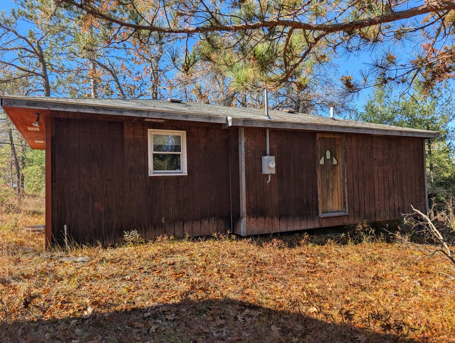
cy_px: 172
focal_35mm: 24
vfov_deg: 56.9
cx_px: 228
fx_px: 316
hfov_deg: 71.5
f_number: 1.68
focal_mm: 6.9
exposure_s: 1/470
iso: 20
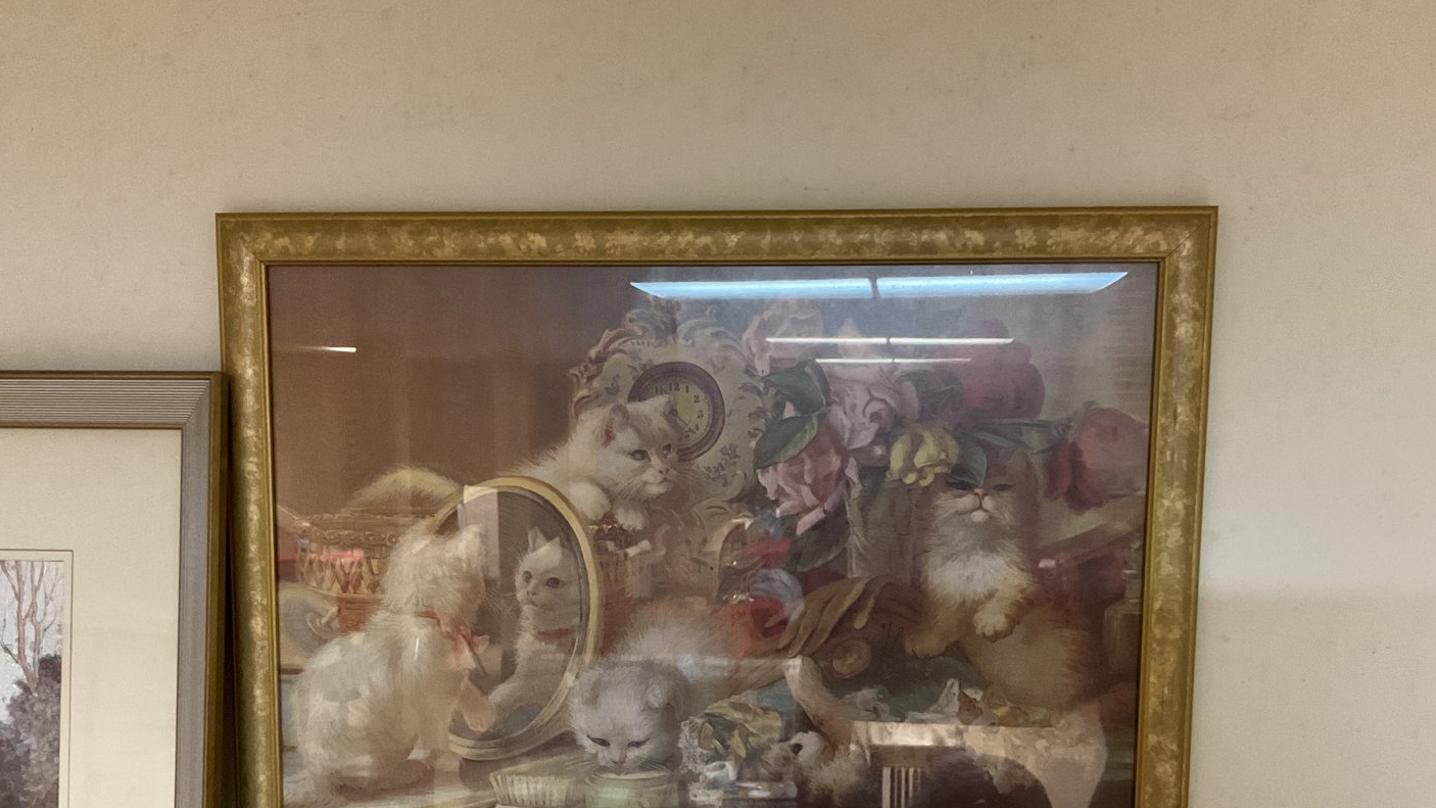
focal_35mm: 34
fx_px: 1295
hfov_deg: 58.0
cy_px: 557
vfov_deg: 34.2
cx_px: 727
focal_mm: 3
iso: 320
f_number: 1.8
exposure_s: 1/30
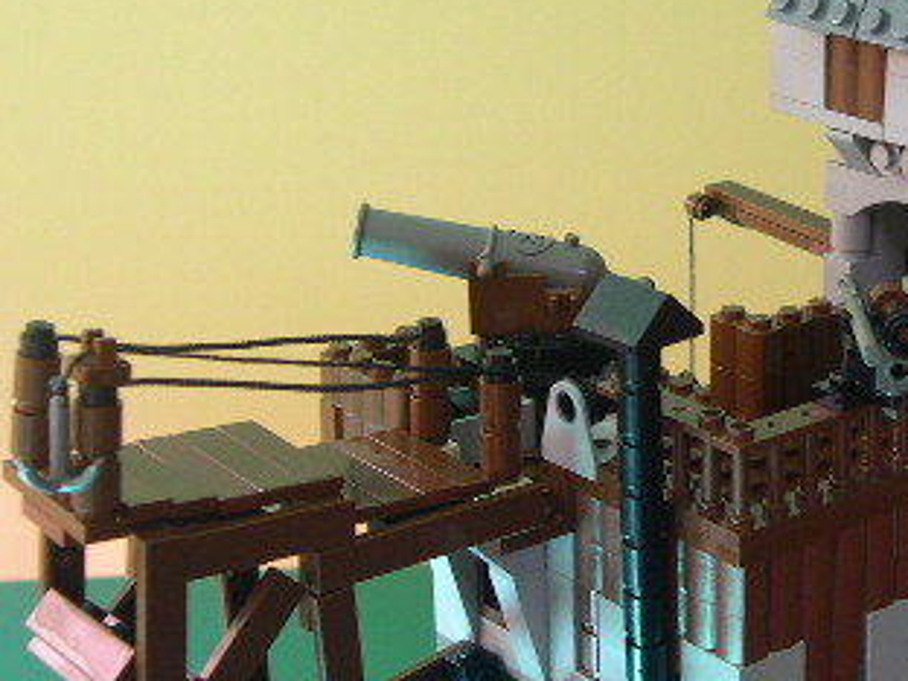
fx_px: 2046
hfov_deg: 24.2
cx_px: 835
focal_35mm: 78
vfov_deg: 18.9
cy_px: 262
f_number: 2.8
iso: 100
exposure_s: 1/8.5
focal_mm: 8
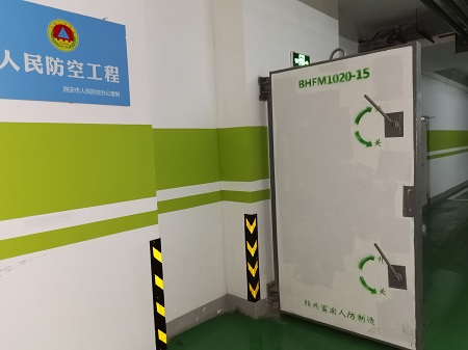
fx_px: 378
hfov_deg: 63.5
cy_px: 175
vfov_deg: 49.7
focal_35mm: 28
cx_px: 234
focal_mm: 5.58
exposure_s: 1/20
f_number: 1.9
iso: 1000
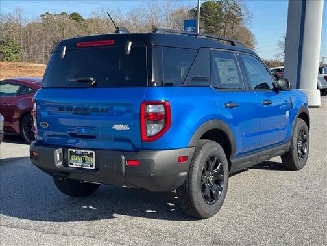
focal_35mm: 48
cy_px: 123
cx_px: 164
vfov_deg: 30.3
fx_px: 453
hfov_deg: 39.7
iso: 64
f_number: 1.78
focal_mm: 6.76
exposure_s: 1/1724
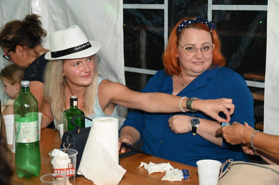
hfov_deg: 29.3
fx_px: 534
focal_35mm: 69
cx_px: 140
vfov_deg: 19.7
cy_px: 92
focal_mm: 69
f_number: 6
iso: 22800
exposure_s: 1/80
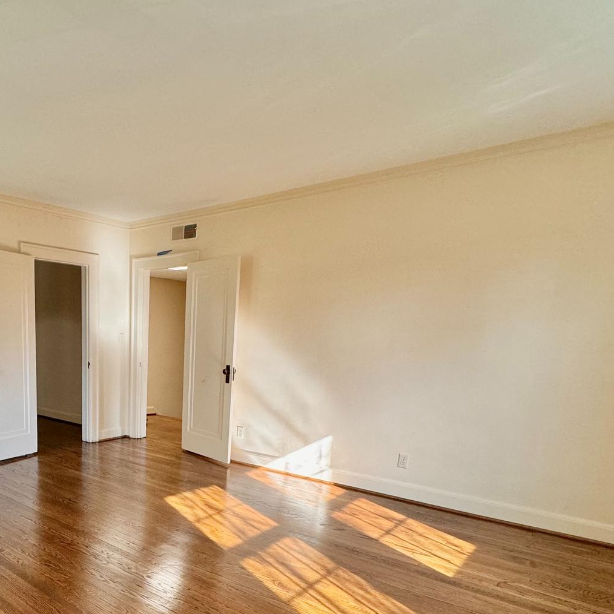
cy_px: 425
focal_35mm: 25
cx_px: 148
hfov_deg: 59.3
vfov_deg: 60.9
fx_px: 502
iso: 200
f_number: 2.2
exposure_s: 1/120
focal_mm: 2.22
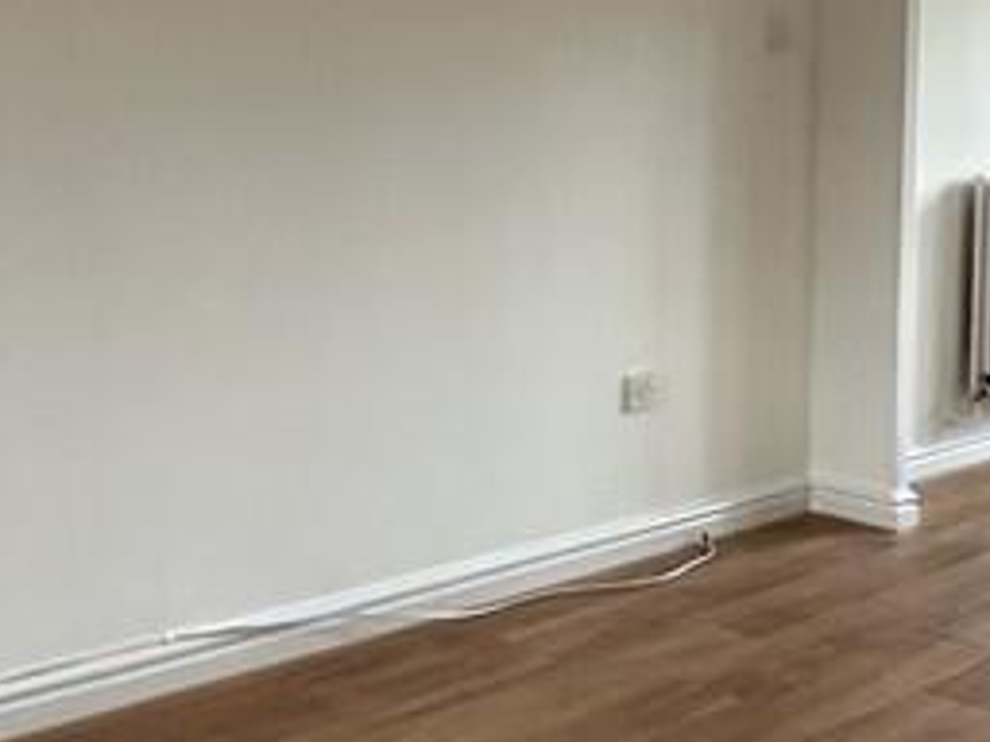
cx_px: 371
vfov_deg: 25.7
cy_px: 155
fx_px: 1602
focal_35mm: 56
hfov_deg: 34.2
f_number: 2.2
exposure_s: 1/60
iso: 640
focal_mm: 2.22
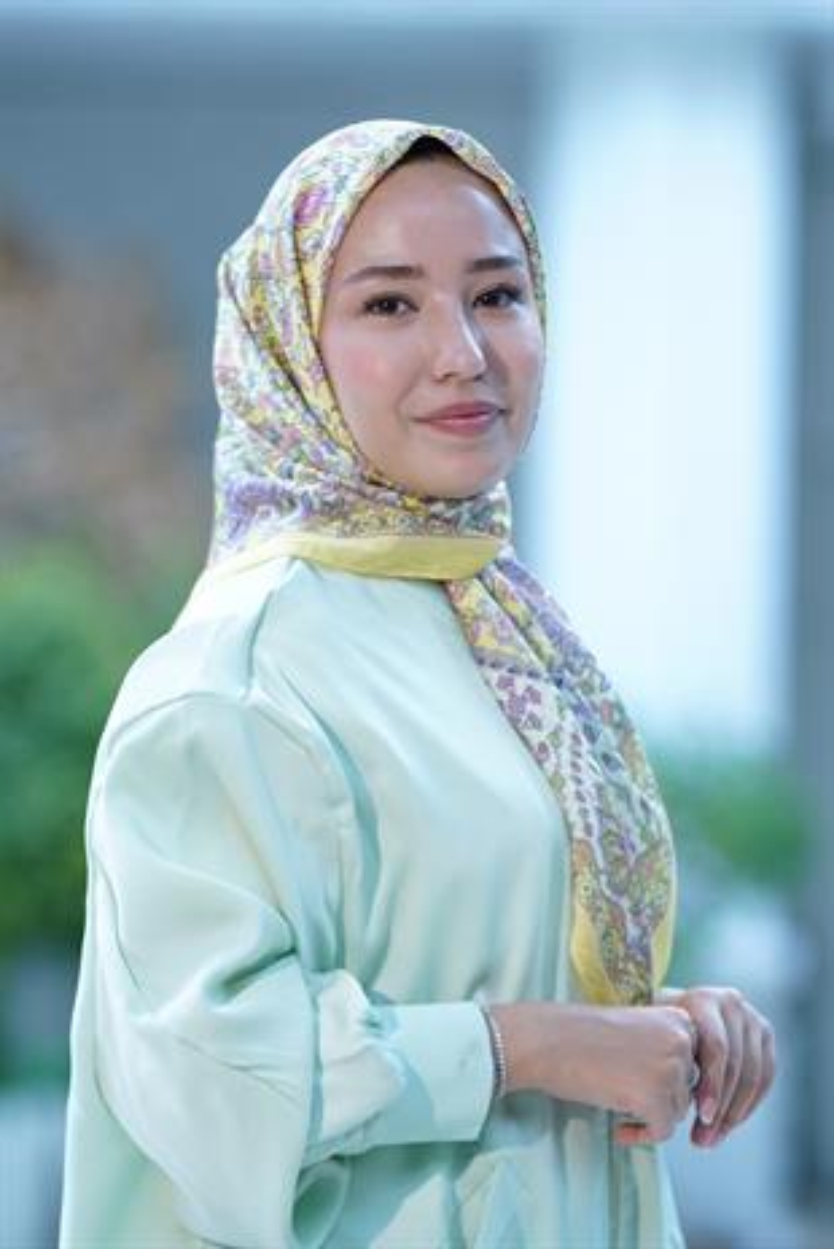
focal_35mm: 150
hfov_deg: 9.2
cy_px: 624
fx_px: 5204
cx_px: 417
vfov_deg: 13.7
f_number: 2.8
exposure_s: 1/200
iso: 640
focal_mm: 150
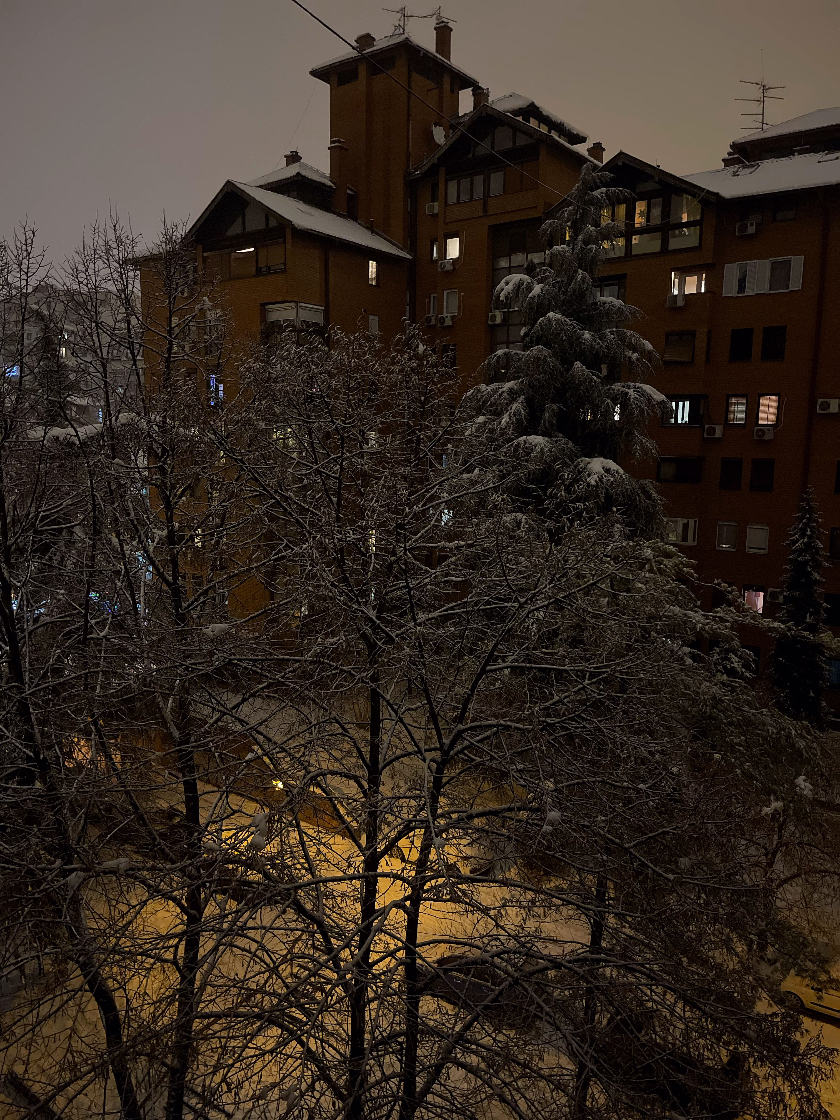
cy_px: 560
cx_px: 420
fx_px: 841
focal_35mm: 26
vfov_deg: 67.3
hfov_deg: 53.1
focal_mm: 5.1
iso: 2500
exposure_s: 1/33
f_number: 1.6
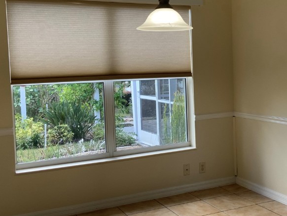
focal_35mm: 51
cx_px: 193
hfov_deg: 37.0
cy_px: 92
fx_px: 423
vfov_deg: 28.5
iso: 40
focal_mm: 3
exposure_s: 1/120
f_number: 1.8
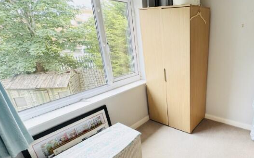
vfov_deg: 50.8
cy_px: 94
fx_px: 166
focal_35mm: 24
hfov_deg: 71.0
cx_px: 183
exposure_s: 1/105
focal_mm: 2.22
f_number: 2.2
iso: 40
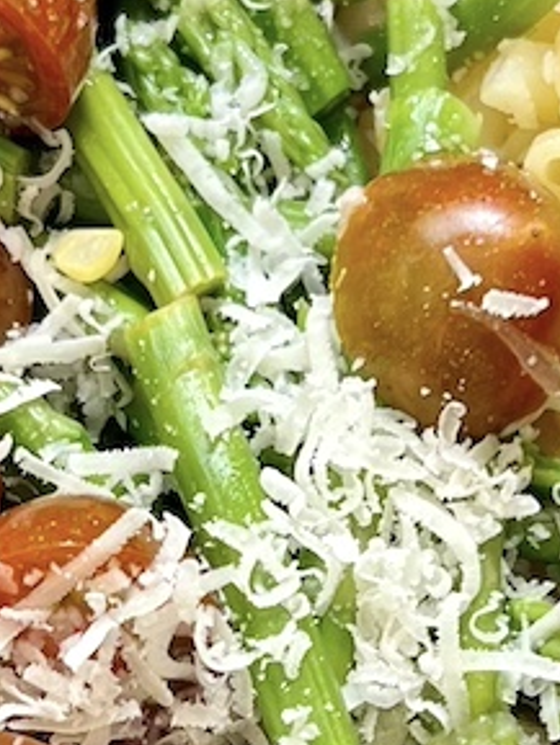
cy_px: 711
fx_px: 3104
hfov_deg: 10.3
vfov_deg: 13.5
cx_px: 163
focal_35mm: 144
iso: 64
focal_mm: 5.7
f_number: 1.5
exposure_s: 1/121
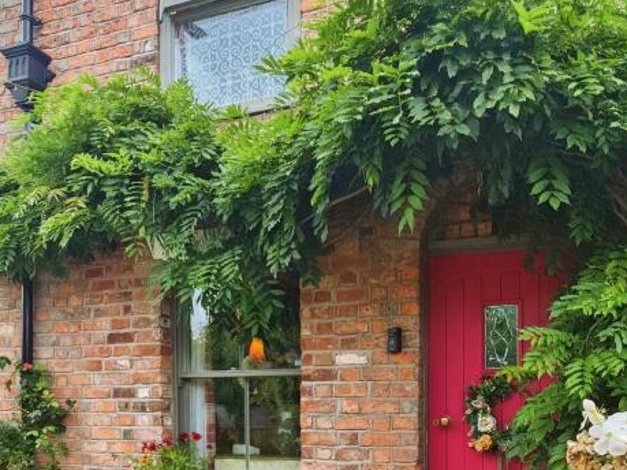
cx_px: 384
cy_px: 343
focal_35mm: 29
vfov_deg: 46.7
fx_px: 525
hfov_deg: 61.0
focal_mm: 1.82
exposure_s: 1/430
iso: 80
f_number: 2
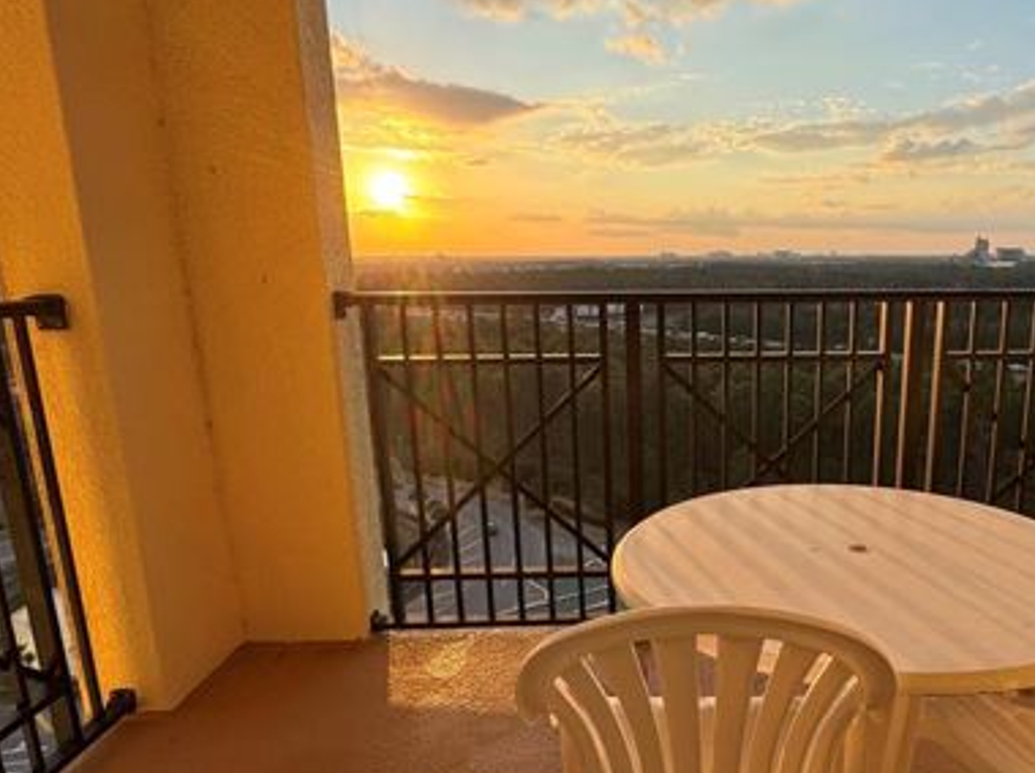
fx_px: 776
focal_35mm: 26
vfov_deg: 52.8
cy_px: 435
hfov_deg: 65.5
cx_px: 693
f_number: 2.2
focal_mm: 2.22
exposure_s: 1/565
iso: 50
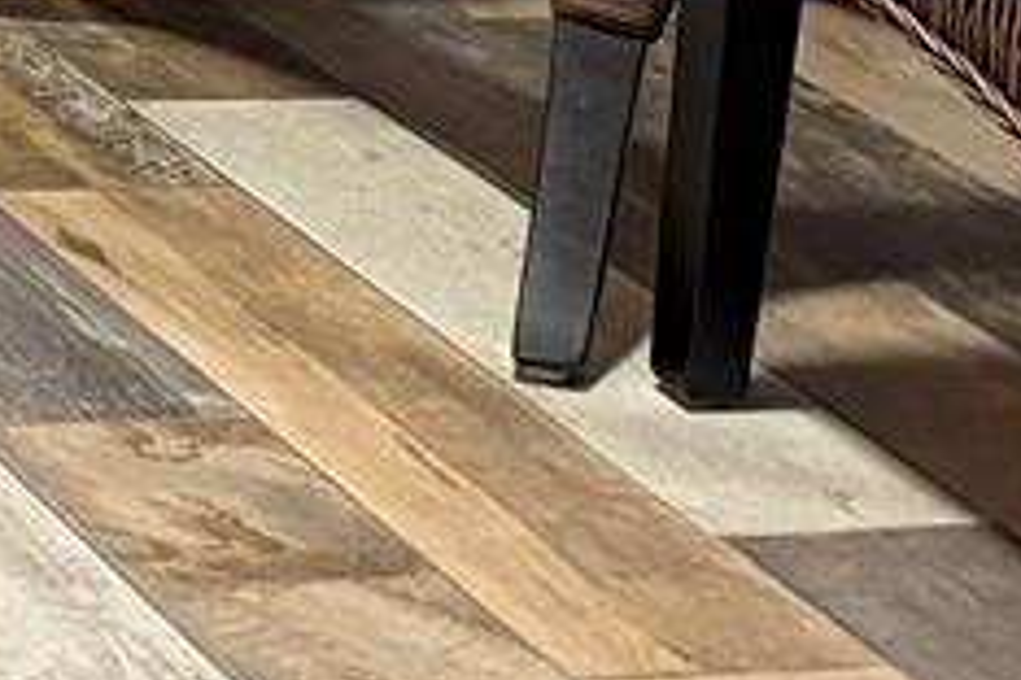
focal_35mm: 171
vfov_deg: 7.5
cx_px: -1300
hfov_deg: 10.6
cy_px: -1003
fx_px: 4849
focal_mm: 6.76
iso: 400
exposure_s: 1/60
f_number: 1.78
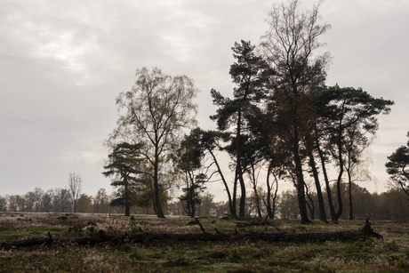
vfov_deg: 31.2
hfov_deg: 45.4
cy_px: 136
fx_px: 489
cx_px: 204
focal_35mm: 43
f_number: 4
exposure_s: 1/800
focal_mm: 15.73
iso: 200
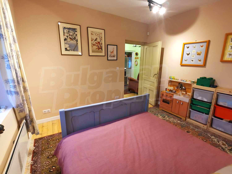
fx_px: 114
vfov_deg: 74.7
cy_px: 87
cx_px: 116
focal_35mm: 17
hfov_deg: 91.0
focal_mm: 2.23
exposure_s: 1/25
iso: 320
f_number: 2.2
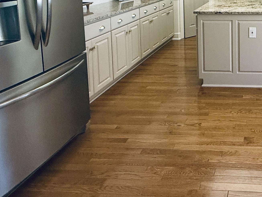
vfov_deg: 37.0
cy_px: -13
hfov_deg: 47.7
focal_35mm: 33
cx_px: 251
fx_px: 250
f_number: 2.2
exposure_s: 1/120
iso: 320
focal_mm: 2.22
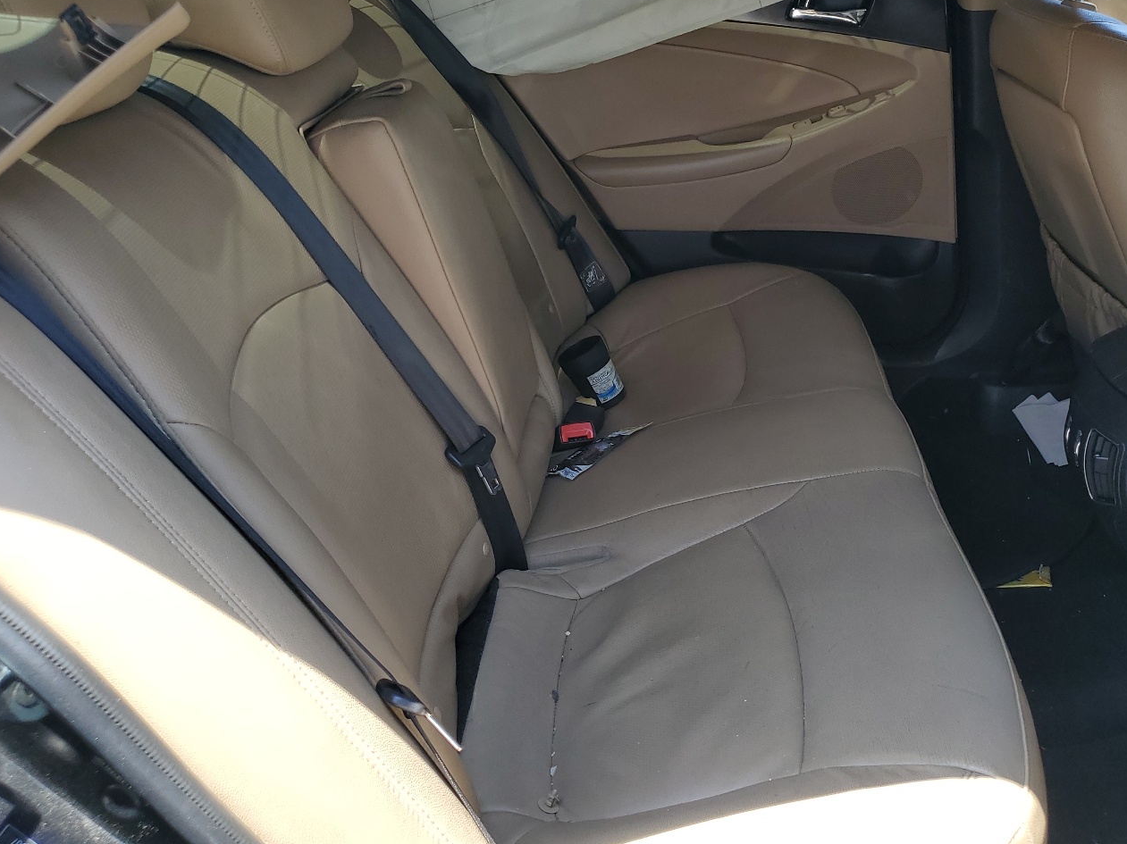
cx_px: 639
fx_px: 1074
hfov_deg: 55.2
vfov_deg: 42.9
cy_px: 401
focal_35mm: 33
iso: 50
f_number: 1.5
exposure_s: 1/278
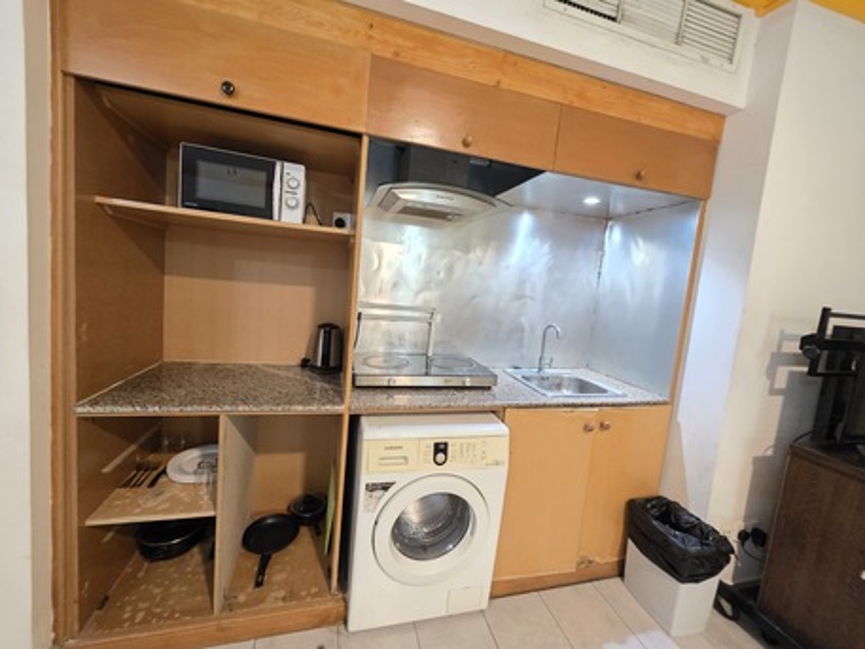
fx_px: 325
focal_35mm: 13
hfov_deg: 106.2
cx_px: 432
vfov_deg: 89.9
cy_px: 324
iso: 800
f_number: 1.9
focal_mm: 2.2
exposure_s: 1/50
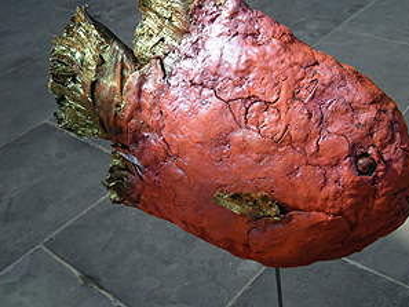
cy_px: 136
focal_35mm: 46
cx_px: 213
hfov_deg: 41.2
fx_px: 544
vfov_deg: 31.5
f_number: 5.7
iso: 64
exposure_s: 1/222
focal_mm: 5.7
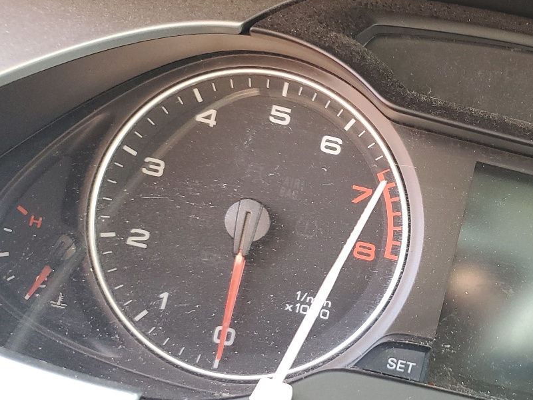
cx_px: 458
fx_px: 801
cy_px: 257
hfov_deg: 35.1
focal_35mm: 52
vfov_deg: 27.9
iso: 93
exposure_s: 1/60.2
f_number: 1.5
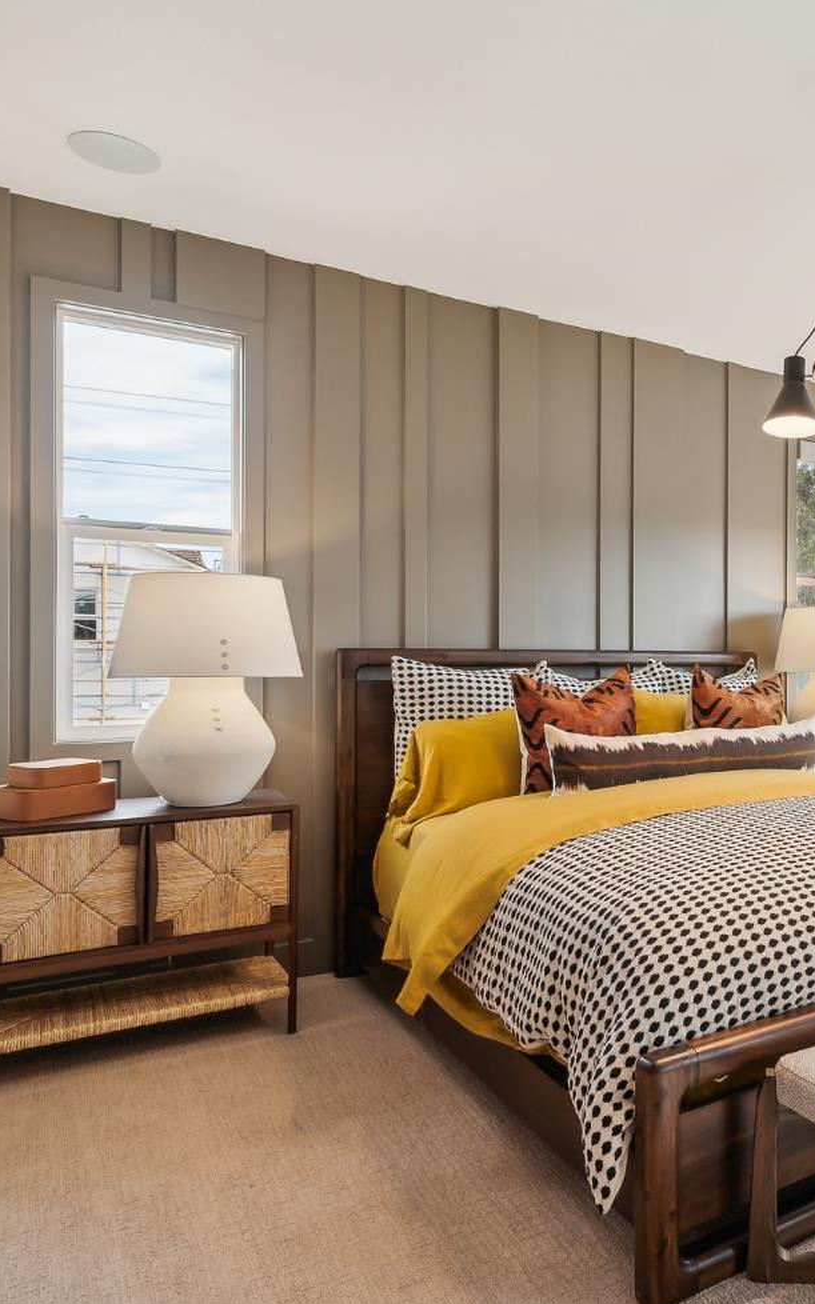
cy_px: 662
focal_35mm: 25
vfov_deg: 72.5
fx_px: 889
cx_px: 740
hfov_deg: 44.6
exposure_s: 1/60
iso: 200
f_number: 5.6
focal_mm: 16
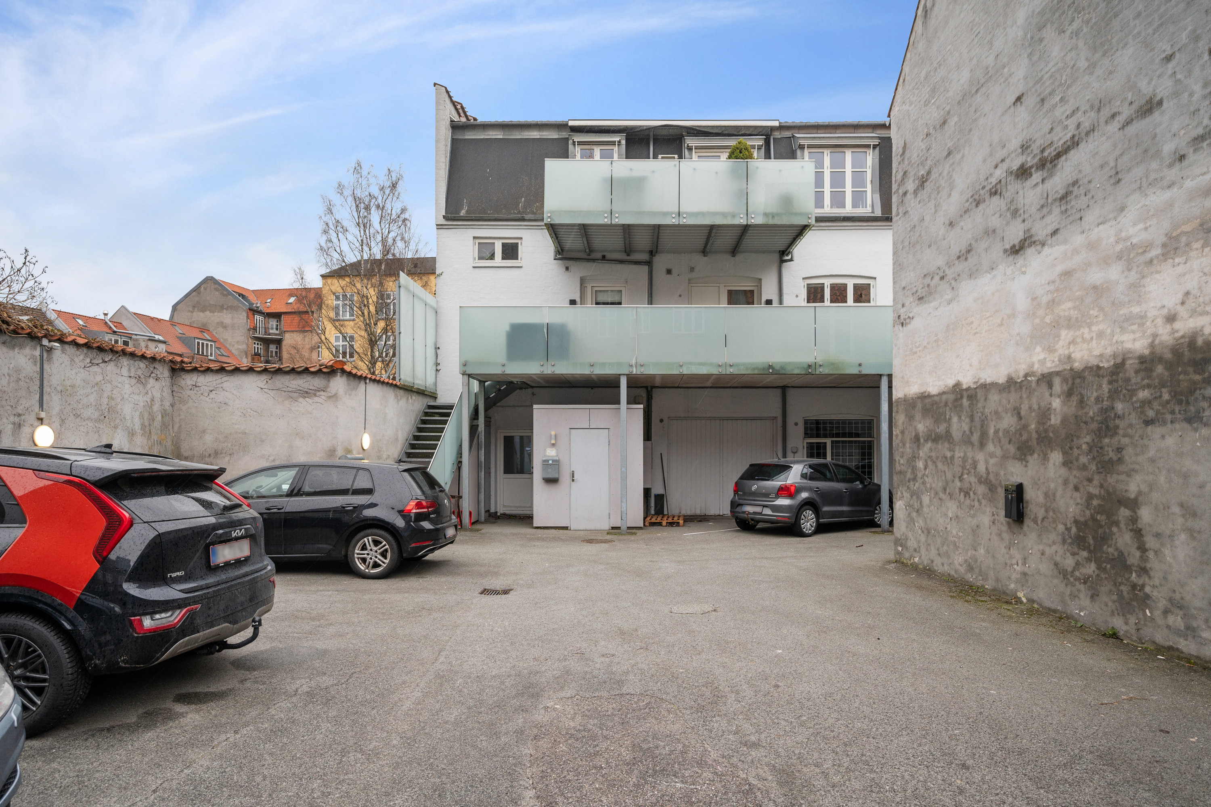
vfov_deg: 61.9
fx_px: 673
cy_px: 404
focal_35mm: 20
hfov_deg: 84.0
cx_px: 606
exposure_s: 1/125
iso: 200
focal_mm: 20
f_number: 6.3
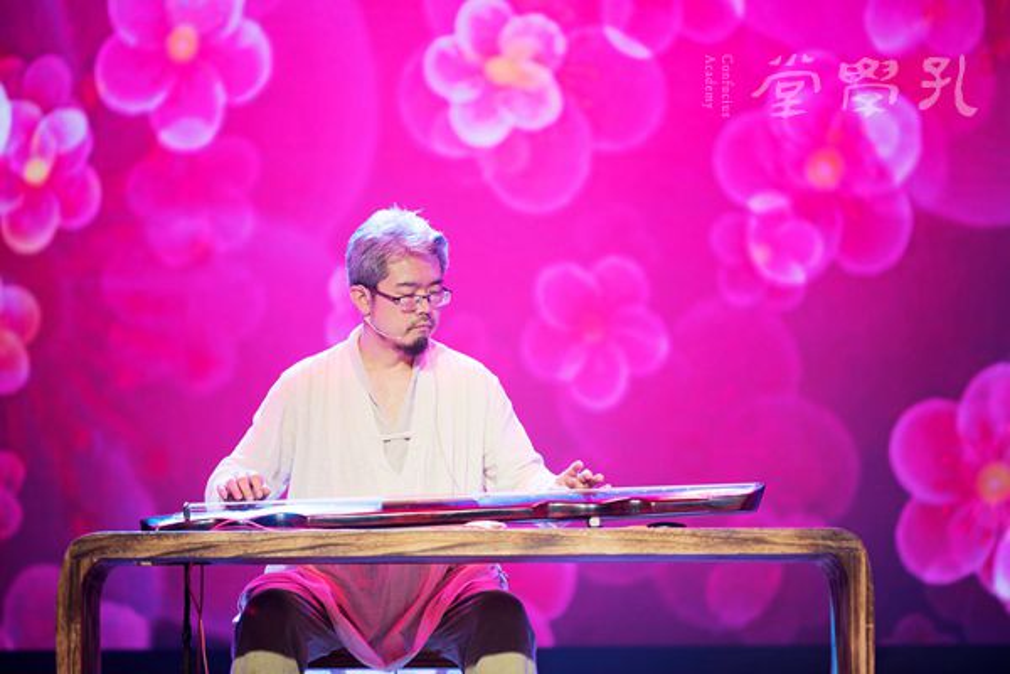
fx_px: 5611
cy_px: 337
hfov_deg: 10.3
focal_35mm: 200
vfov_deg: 6.9
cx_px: 505
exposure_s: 1/60
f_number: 2.8
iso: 125
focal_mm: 200
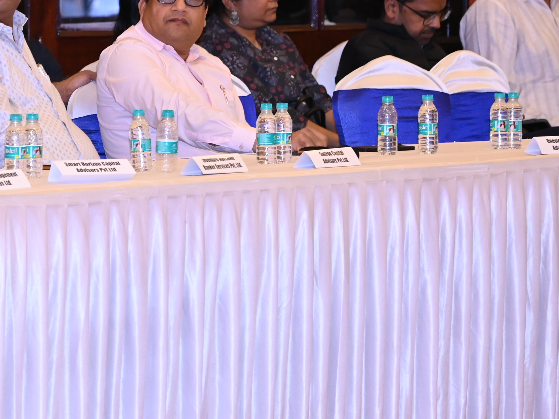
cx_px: 19
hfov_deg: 7.0
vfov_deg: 5.2
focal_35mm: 284
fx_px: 4586
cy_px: 106
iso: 2500
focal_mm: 120
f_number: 4.5
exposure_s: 1/125
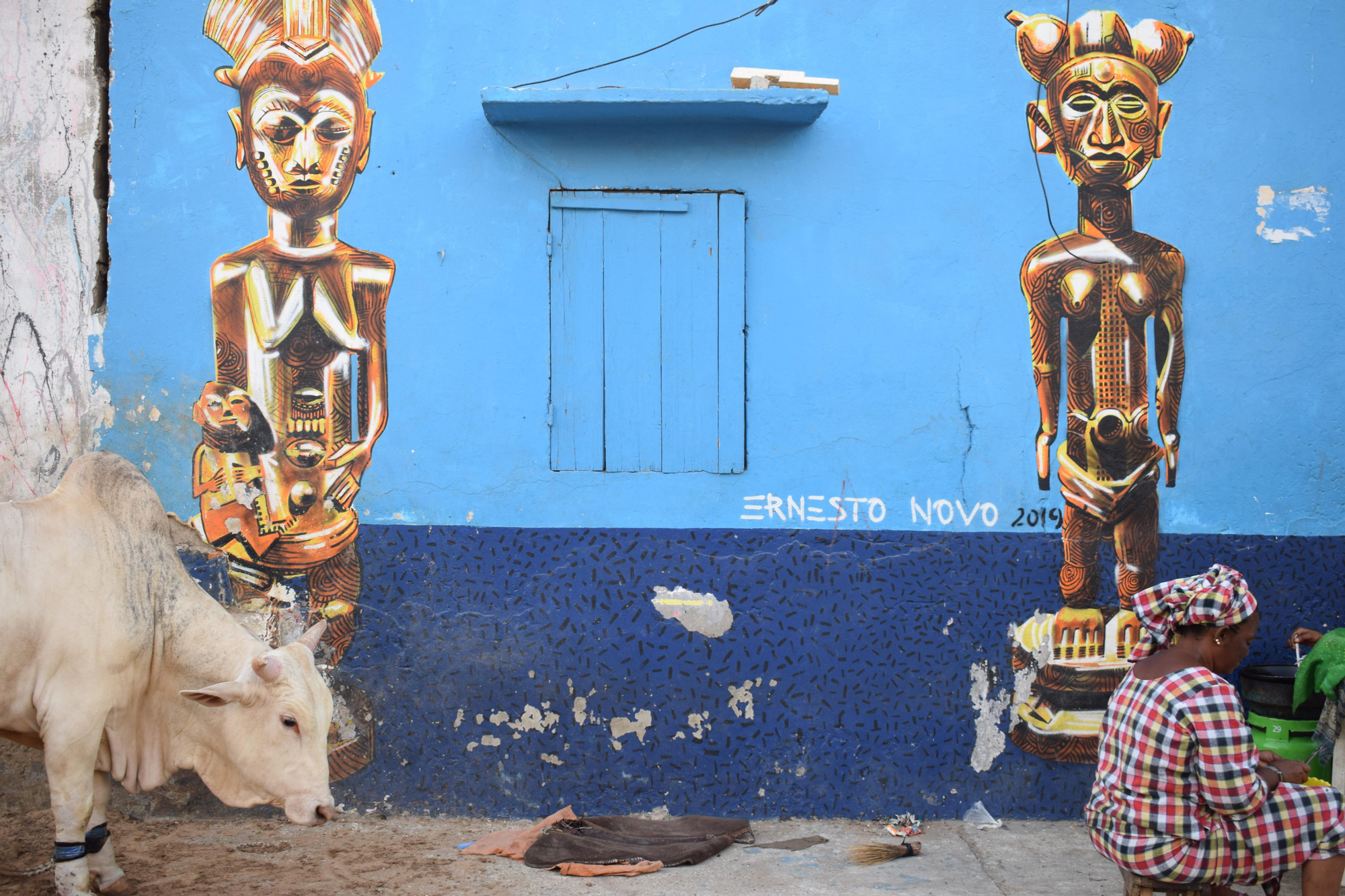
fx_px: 1457
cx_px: 672
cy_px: 448
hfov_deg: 49.6
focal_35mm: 39
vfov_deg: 34.2
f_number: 5
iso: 400
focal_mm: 26
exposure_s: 1/100
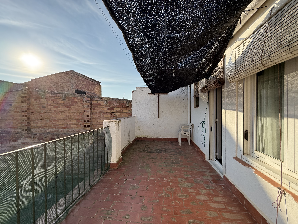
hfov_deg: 102.1
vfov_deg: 85.7
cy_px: 112
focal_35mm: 14
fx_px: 121
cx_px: 149
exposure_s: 1/1211
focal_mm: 2.22
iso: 64
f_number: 2.2
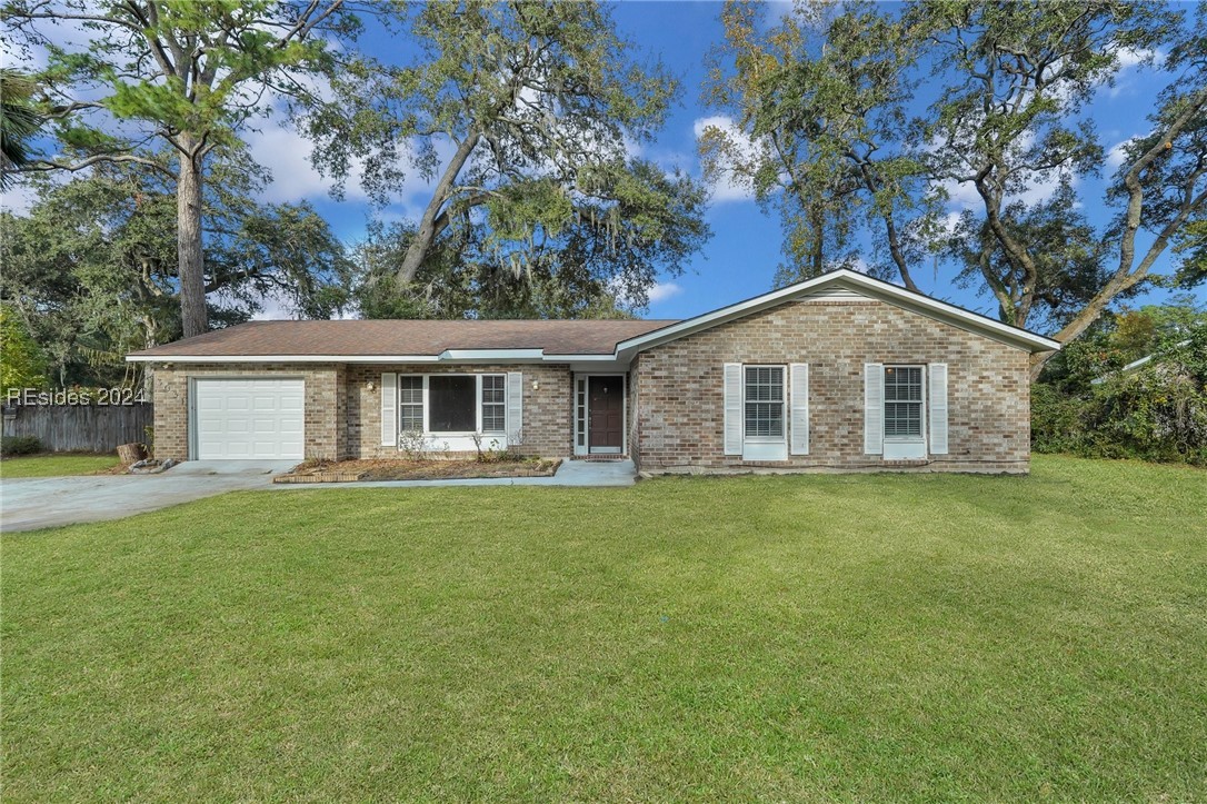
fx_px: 536
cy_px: 402
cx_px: 604
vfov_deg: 73.7
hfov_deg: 96.8
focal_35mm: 16
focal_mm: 16
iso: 320
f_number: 9
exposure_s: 1/250
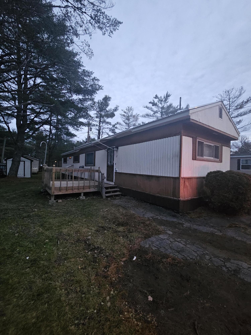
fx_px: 126
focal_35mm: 13
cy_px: 168
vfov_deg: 106.2
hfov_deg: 89.9
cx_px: 126
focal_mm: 2.2
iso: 1250
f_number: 2.2
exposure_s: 1/24
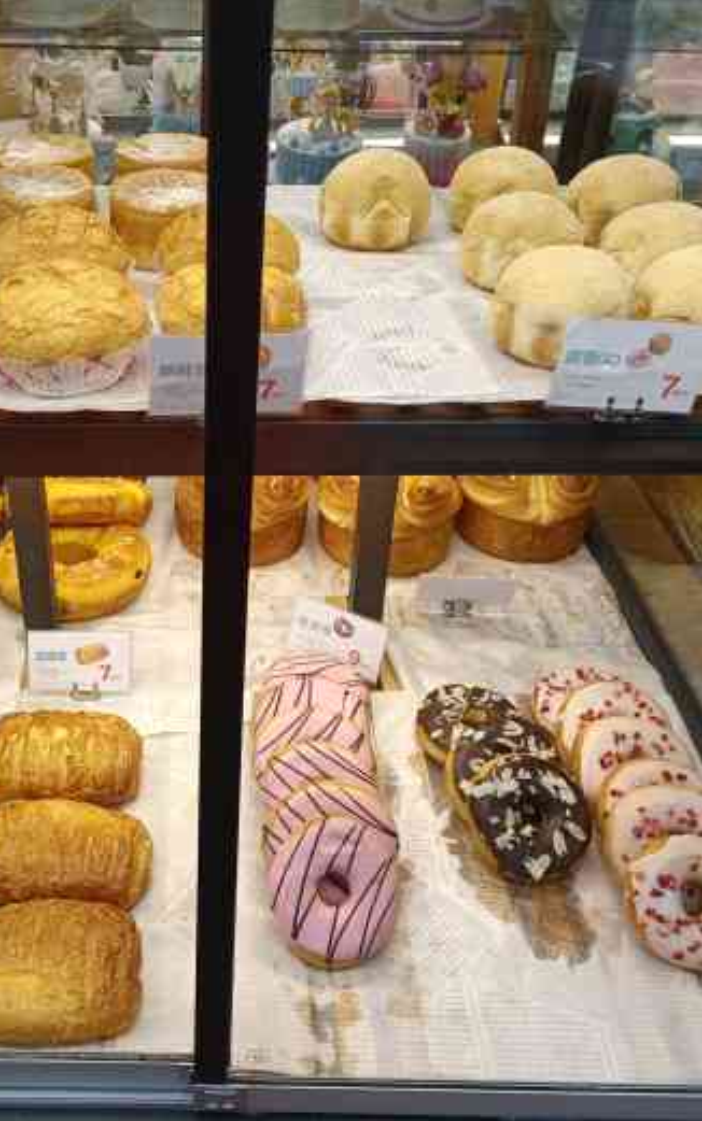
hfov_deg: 33.8
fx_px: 1132
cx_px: 183
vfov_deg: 52.7
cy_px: 558
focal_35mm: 37
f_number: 1.8
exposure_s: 1/50
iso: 143
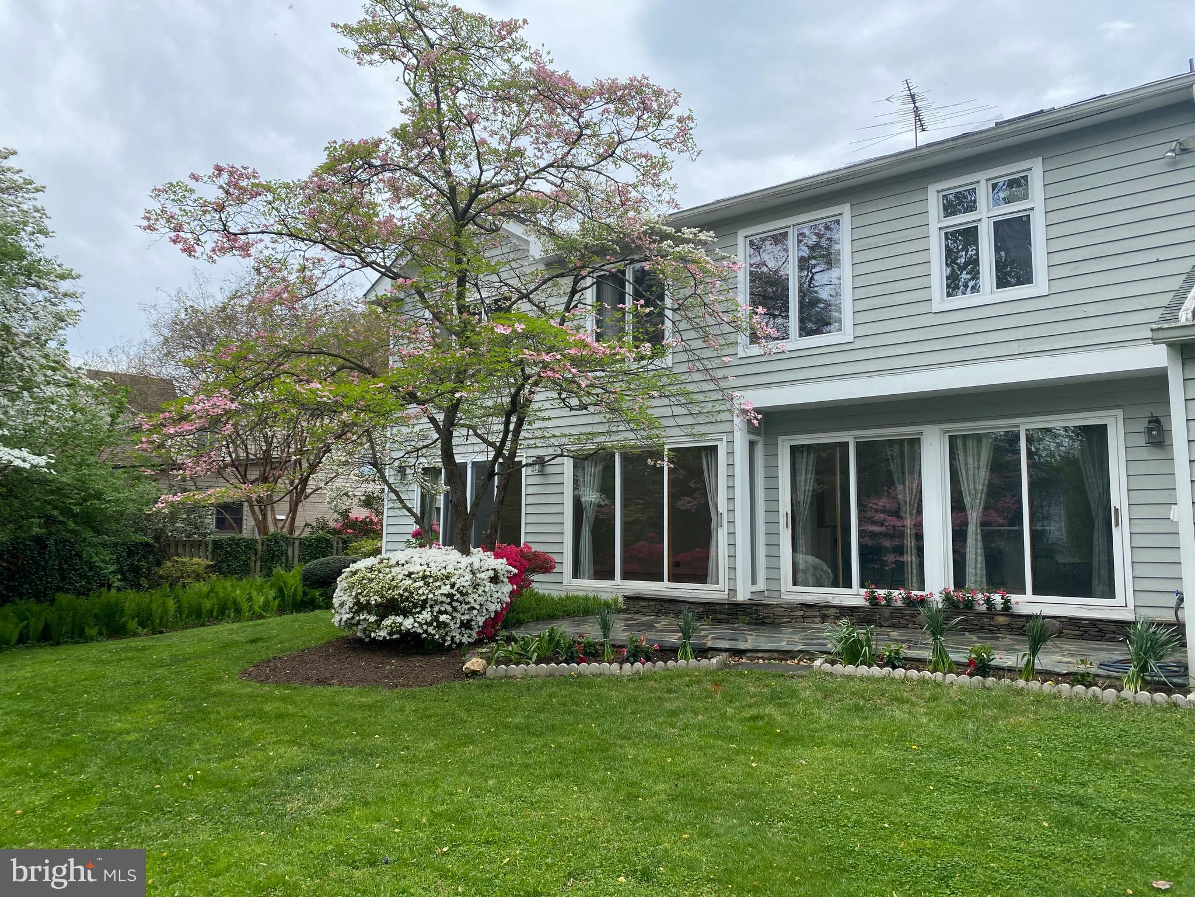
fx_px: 898
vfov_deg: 53.1
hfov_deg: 67.3
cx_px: 598
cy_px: 448
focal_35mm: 26
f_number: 1.8
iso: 32
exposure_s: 1/788
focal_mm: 4.25
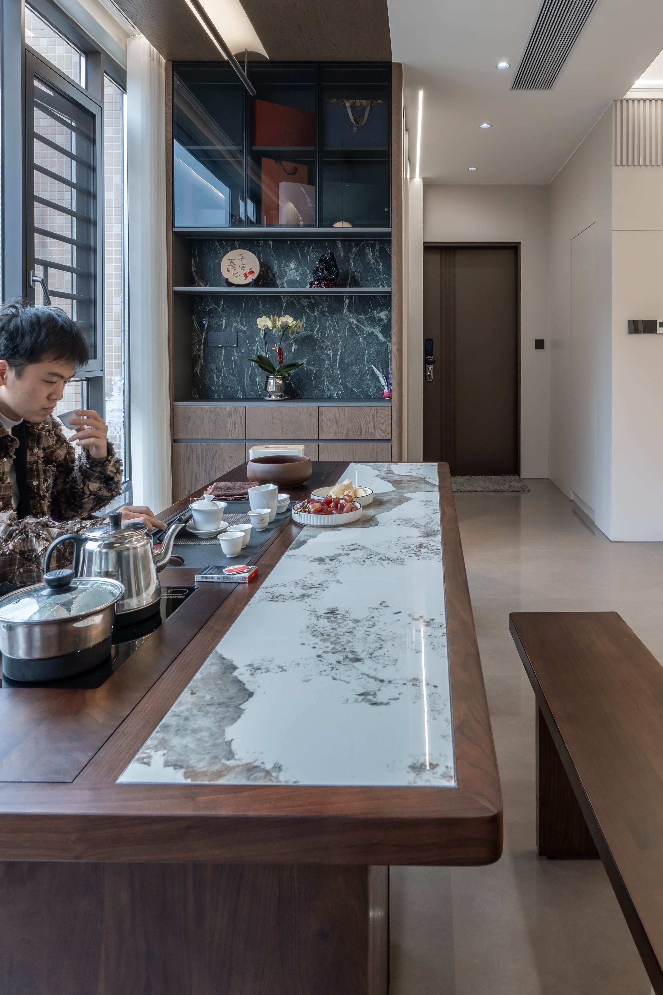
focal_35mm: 23
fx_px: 635
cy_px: 368
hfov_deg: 54.8
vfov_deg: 74.7
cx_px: 391
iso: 100
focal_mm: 12
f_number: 8
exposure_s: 1/6
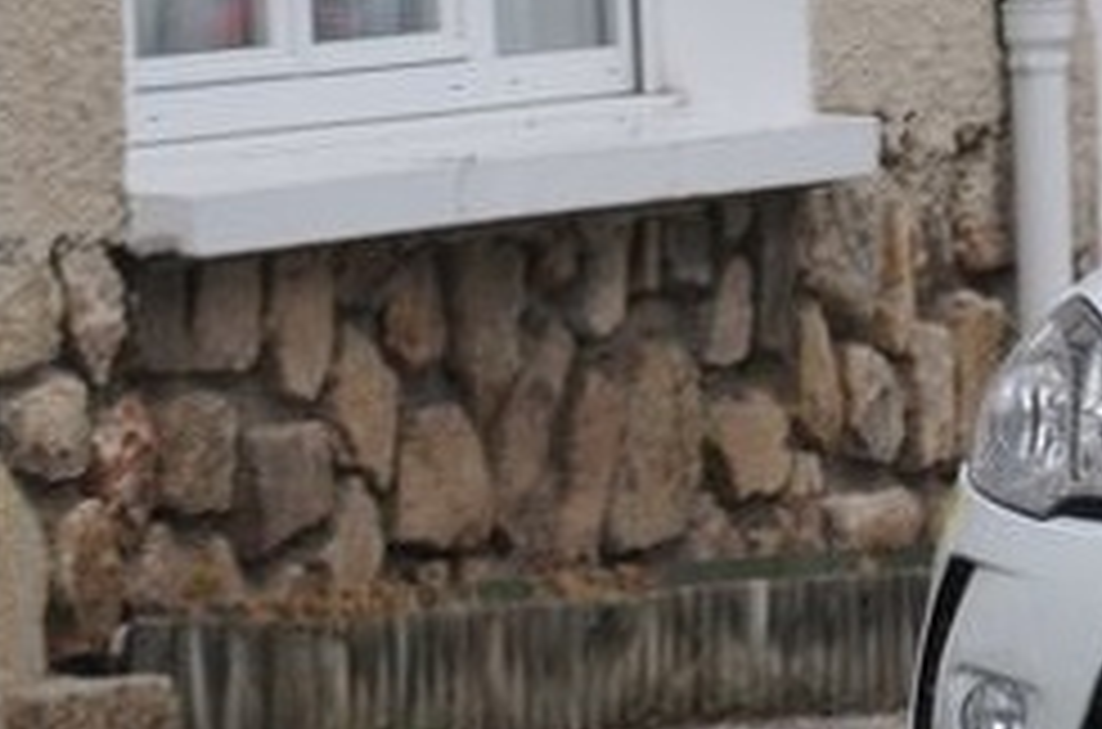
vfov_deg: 2.3
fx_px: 17770
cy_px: 88
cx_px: 1759
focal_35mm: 582
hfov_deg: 3.5
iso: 400
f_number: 16
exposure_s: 1/800
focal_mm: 120
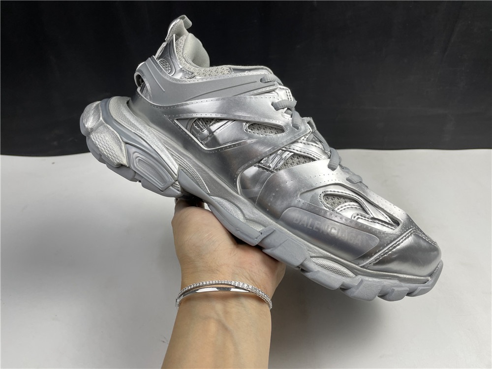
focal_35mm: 26
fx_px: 370
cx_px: 246
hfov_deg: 67.3
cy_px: 184
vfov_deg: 53.1
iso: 50
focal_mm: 4.2
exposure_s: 1/121
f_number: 1.6
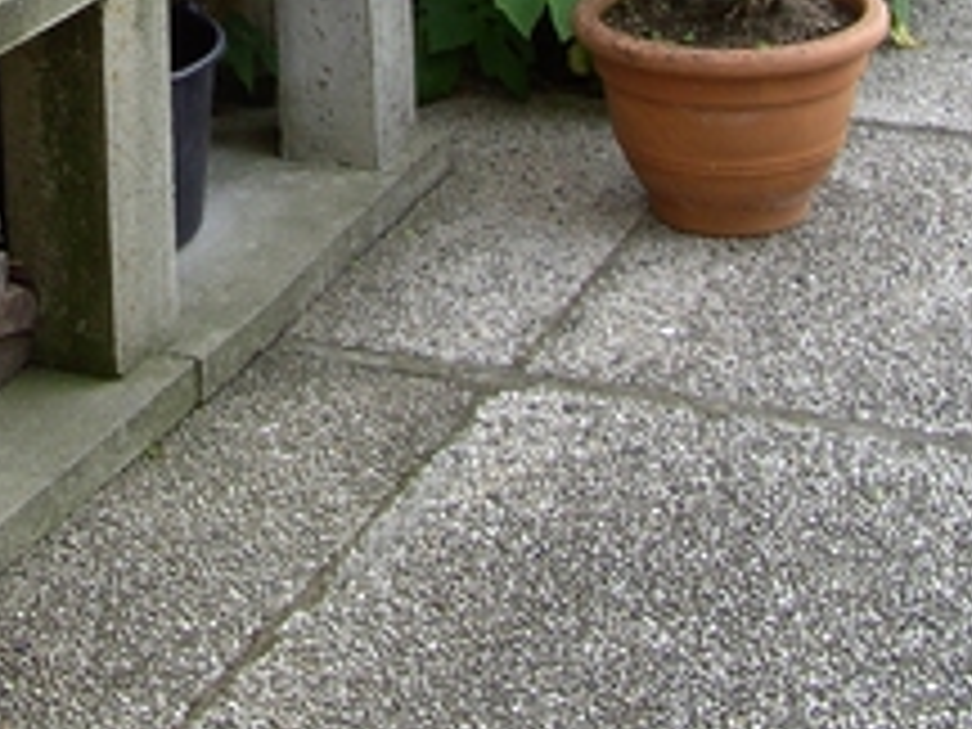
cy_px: -252
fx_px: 2892
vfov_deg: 13.8
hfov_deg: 18.8
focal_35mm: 103
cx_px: 135
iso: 64
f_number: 4
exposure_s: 1/75
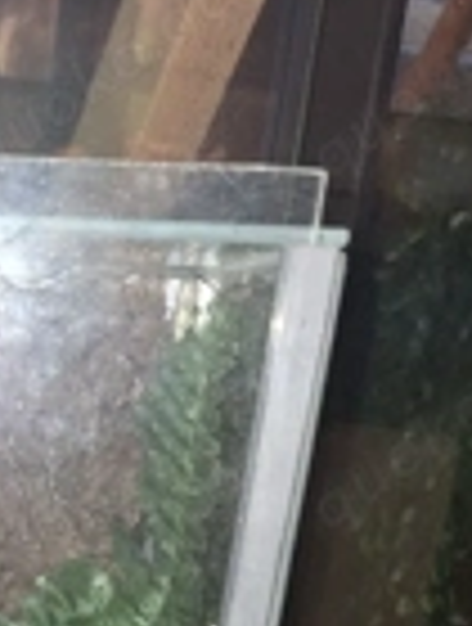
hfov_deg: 20.4
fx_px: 1194
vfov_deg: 25.1
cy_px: 829
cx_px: -148
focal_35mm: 66
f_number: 1.8
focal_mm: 5.54
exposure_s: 1/50
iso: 125
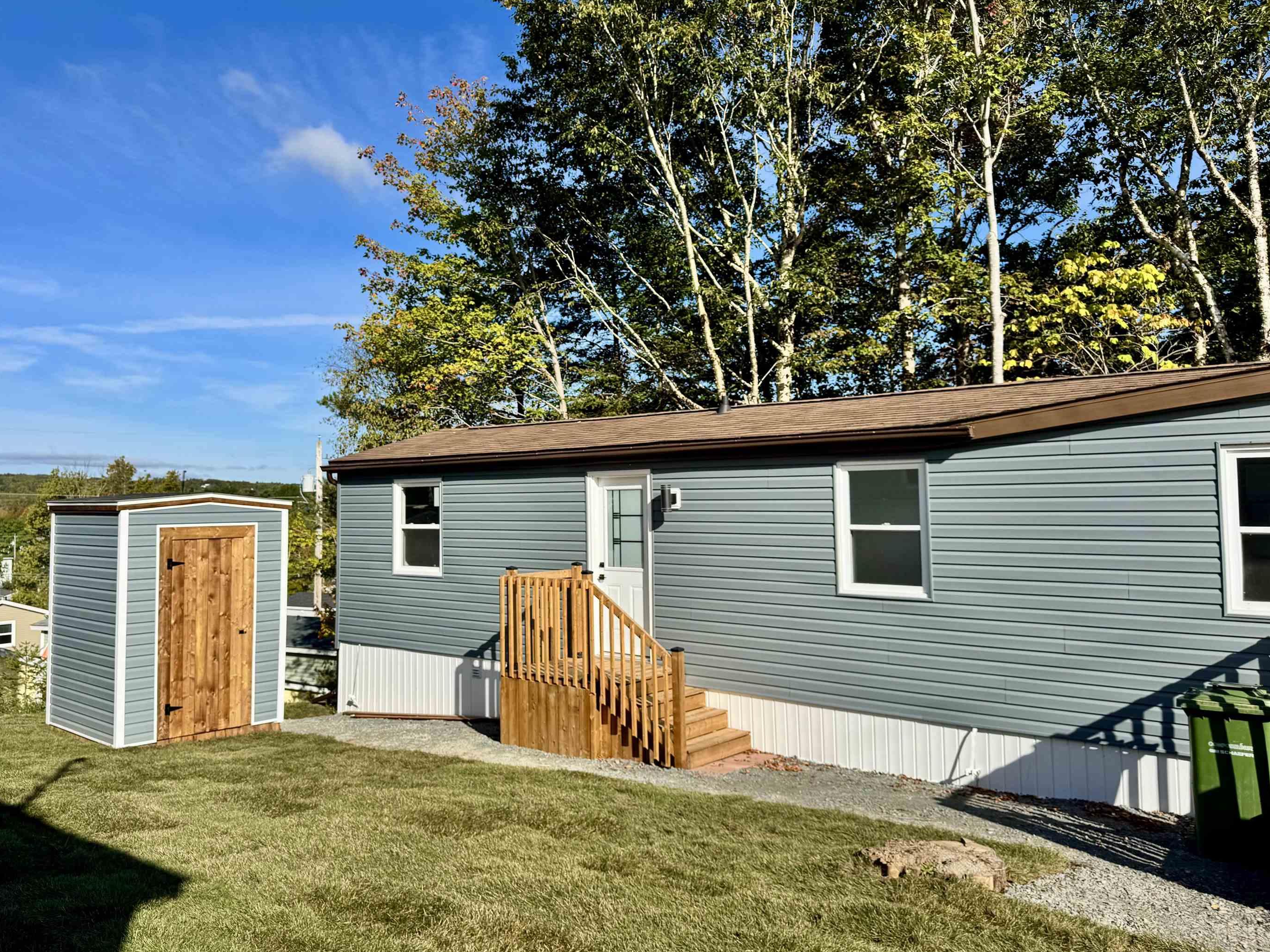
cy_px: 446
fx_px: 991
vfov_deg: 51.3
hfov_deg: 65.2
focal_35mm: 27
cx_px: 572
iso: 80
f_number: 1.78
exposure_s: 1/5814
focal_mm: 6.76
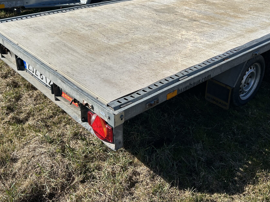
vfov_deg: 35.7
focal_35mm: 40
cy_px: 73
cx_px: 139
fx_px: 312
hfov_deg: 46.8
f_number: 1.5
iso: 50
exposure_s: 1/6211
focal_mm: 5.7
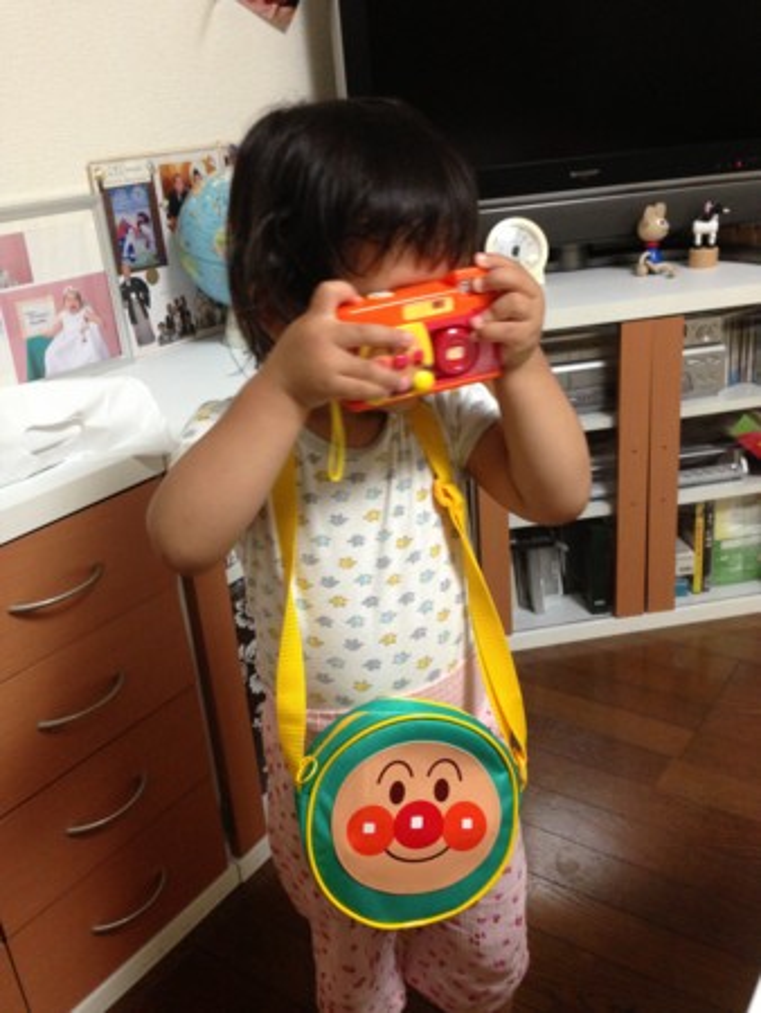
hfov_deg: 43.0
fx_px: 966
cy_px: 506
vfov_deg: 55.3
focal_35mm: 33
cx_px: 380
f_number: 2.4
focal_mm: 4.13
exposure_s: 1/20
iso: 250
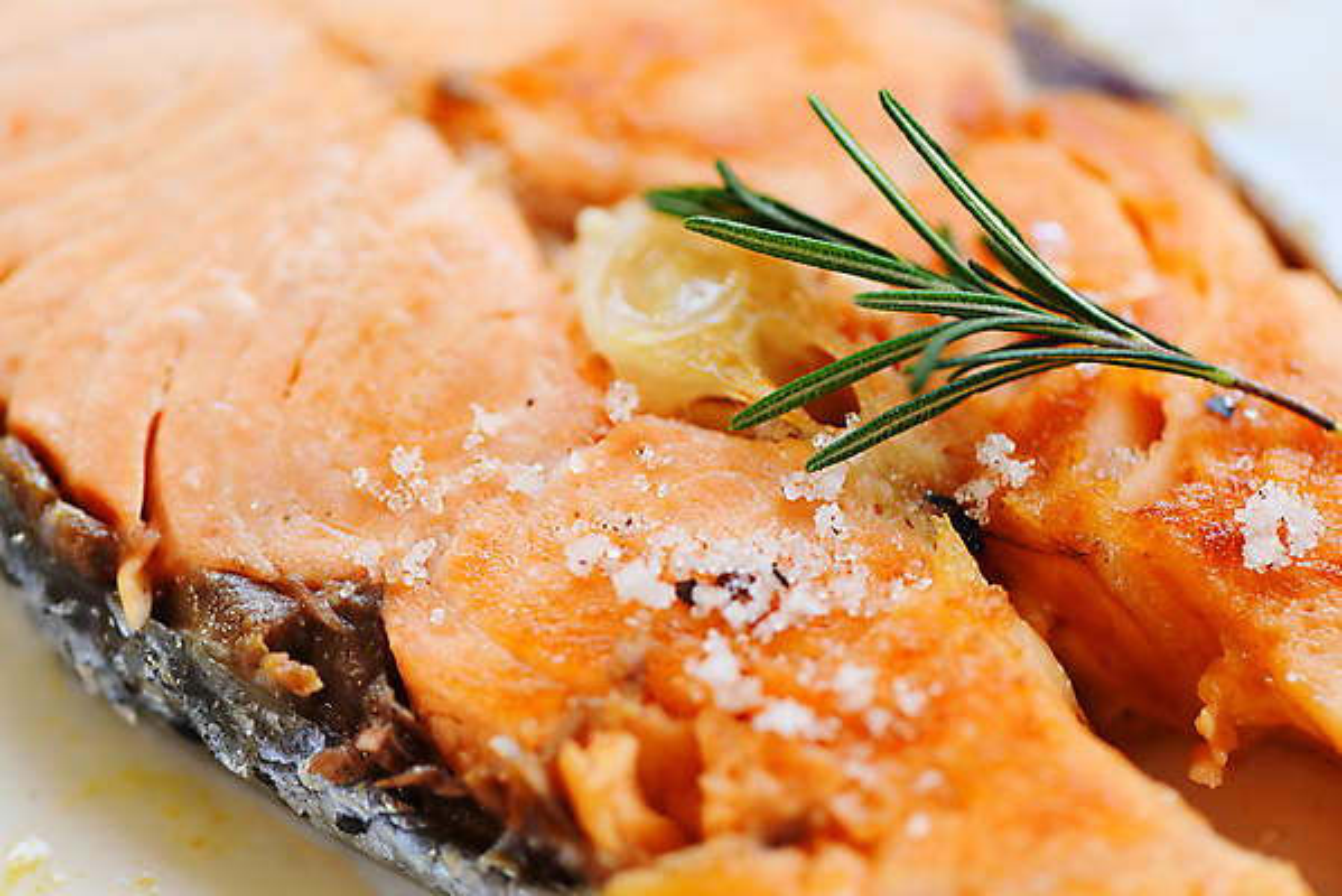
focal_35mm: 105
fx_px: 3916
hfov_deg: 19.4
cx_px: 671
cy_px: 448
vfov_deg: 13.1
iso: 400
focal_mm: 105
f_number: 5
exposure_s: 1/320
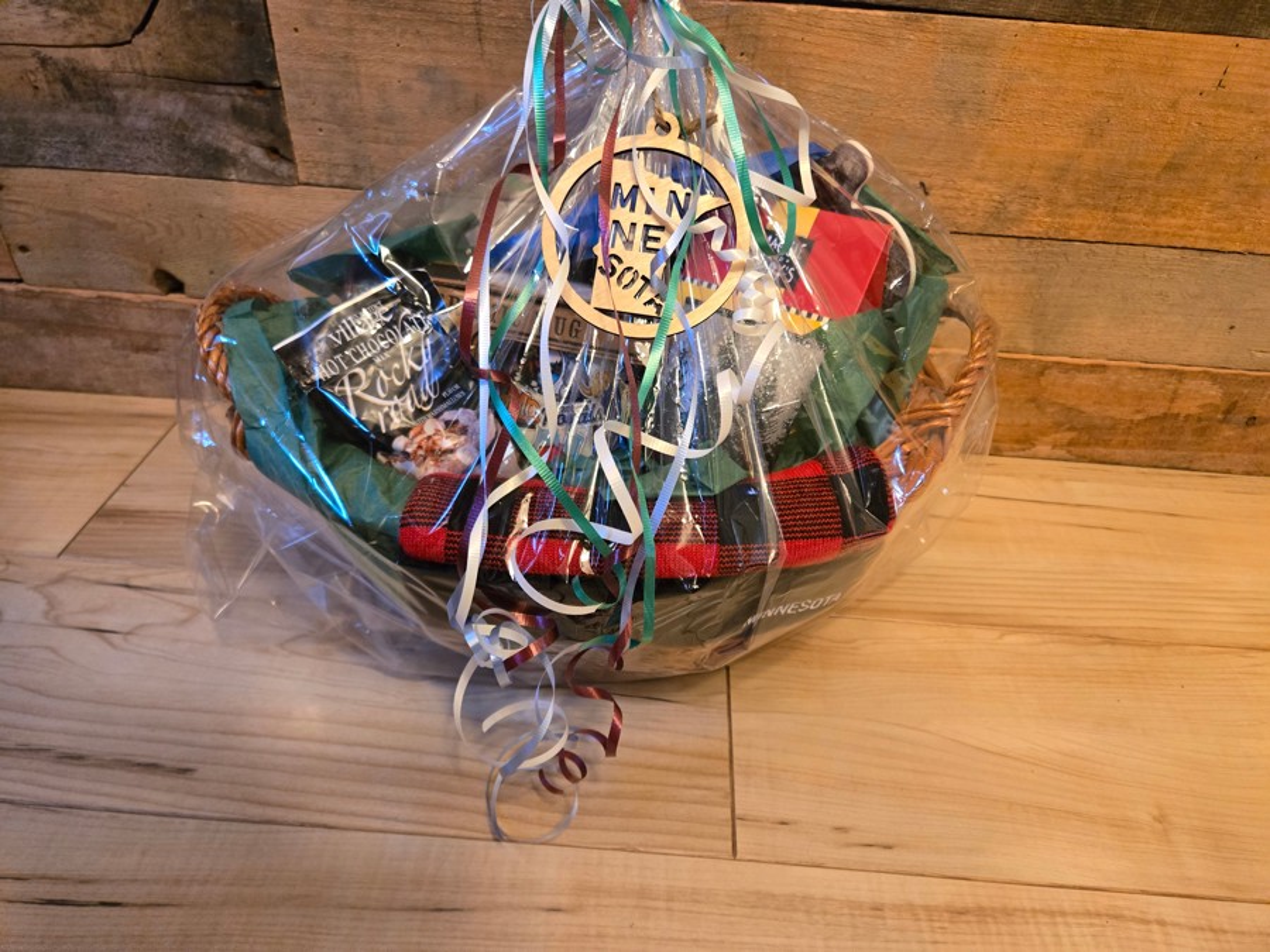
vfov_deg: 58.9
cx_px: 635
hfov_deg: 73.9
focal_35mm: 23
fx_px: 844
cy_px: 476
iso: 1000
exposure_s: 1/120
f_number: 1.8
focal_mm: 5.4
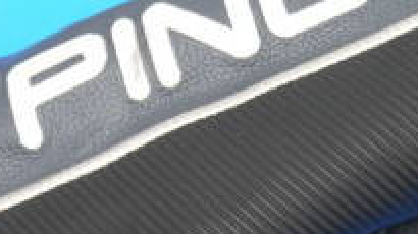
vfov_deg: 7.4
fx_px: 1805
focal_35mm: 163
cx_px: 432
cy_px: 65
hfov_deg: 13.0
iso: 800
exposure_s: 1/100
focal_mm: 24
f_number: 4.5
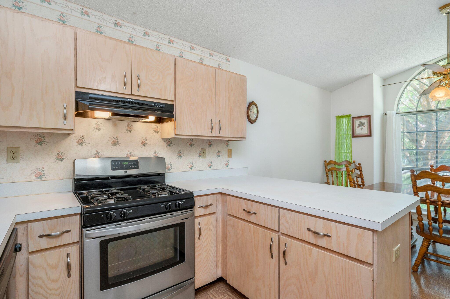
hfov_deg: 91.7
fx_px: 219
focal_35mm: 18
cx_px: 225
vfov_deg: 68.8
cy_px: 150
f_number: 9
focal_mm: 17.5
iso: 400
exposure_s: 1/30
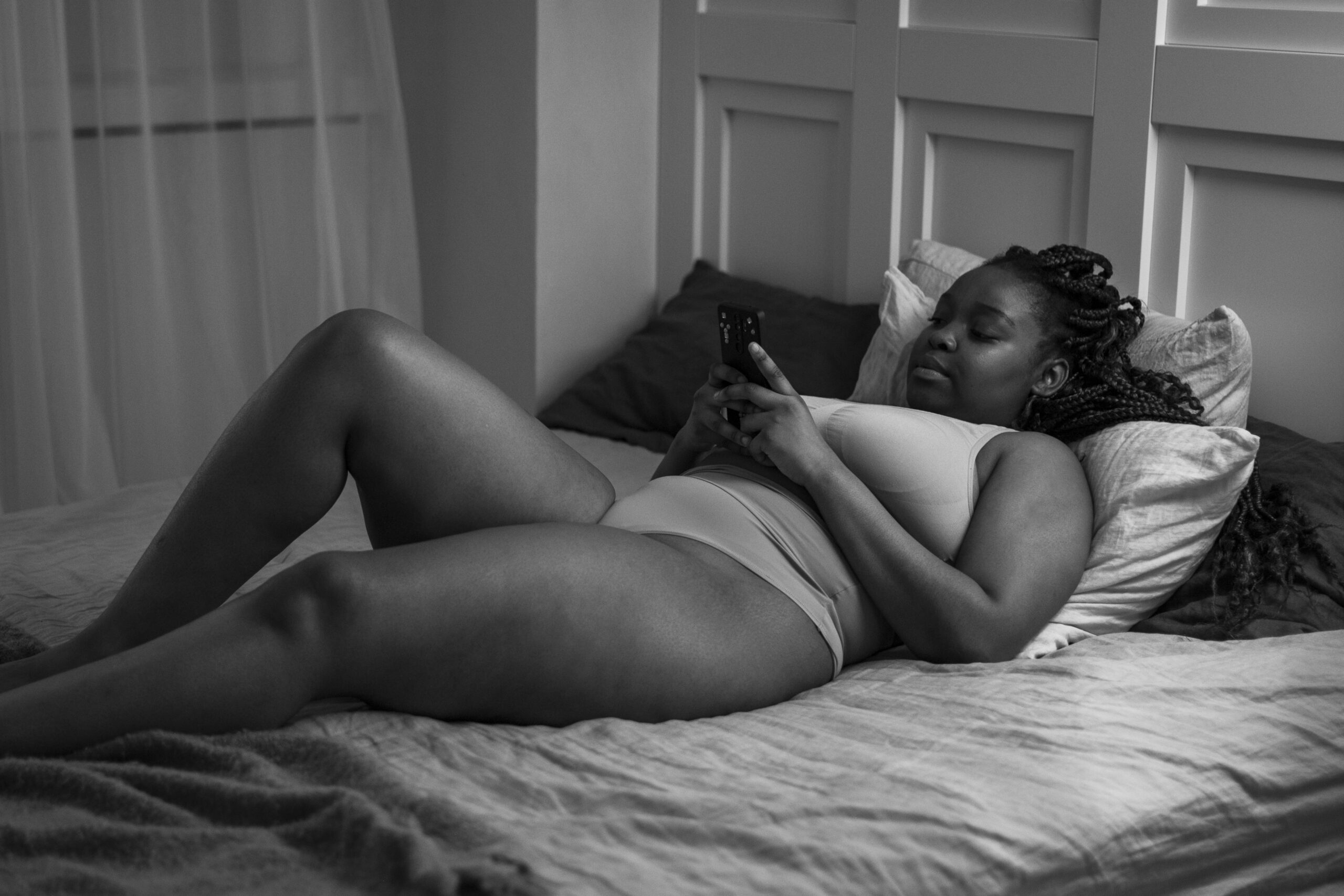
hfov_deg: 39.6
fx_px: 1867
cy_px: 448
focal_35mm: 50
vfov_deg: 27.0
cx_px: 672
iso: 800
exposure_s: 1/125
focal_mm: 33
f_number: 1.4
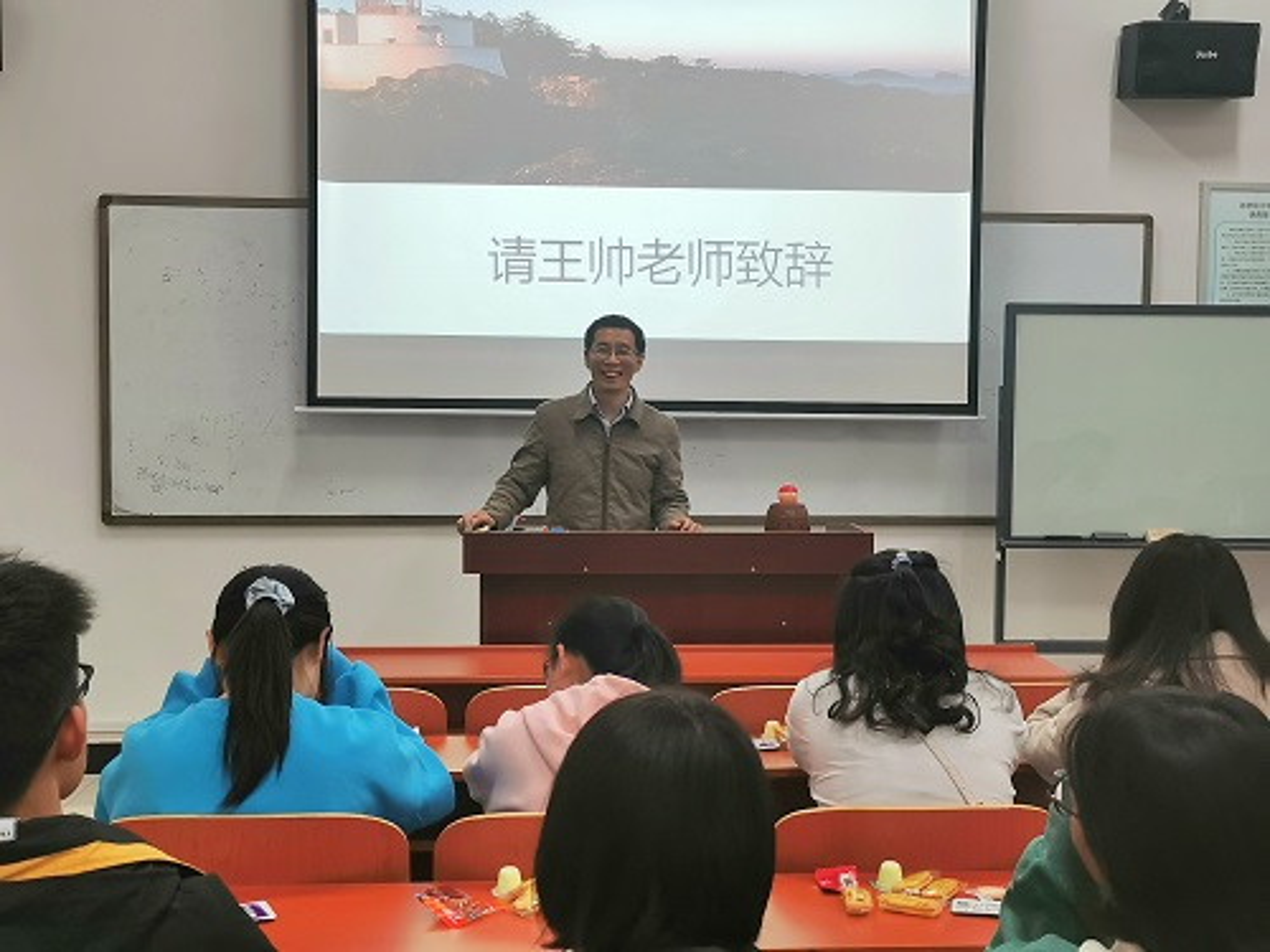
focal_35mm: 42
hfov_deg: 44.8
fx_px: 1541
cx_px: 635
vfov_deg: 34.3
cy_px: 476
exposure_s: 1/100
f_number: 1.8
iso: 160
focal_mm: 5.58
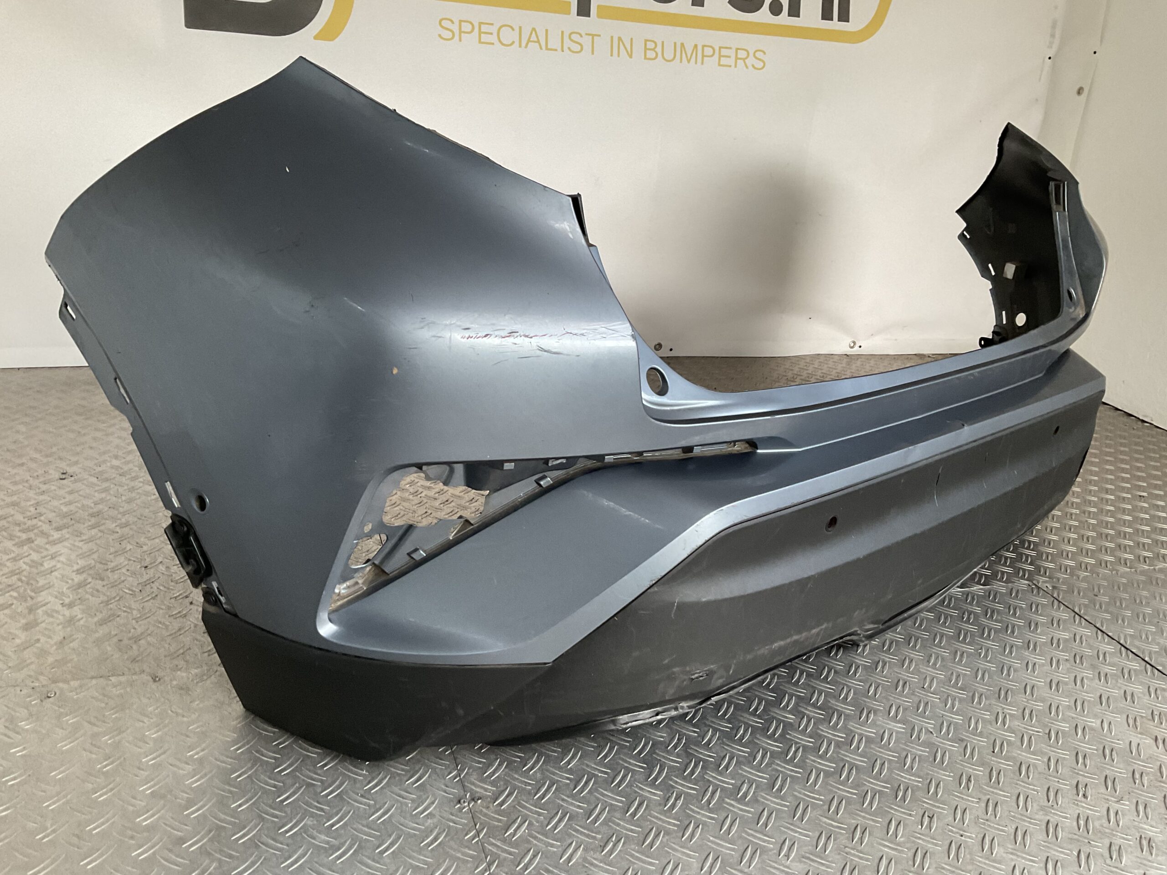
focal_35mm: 29
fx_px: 978
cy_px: 438
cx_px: 584
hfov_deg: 61.7
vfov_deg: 48.2
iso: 100
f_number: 1.8
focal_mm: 3
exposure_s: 1/50
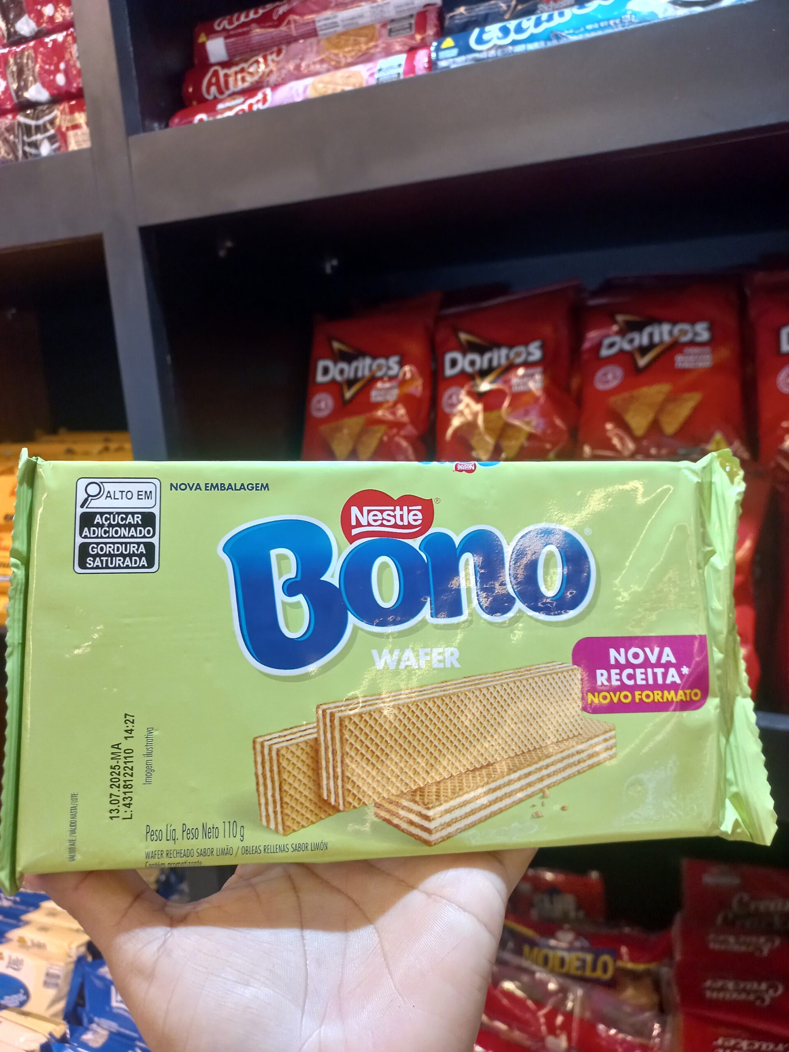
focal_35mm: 25
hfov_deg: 54.9
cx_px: 394
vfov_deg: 69.4
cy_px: 526
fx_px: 760
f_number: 1.8
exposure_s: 1/30
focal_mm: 4.6
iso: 200
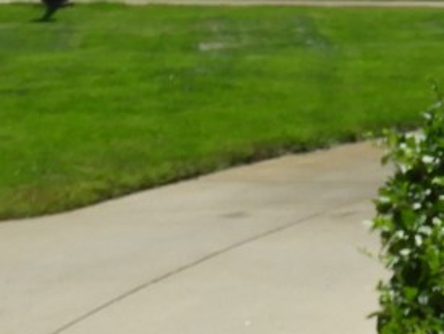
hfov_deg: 10.6
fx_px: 2350
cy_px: -345
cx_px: 517
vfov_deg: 7.8
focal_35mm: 183
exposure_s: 1/1250
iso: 100
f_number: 3.8
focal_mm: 6.3
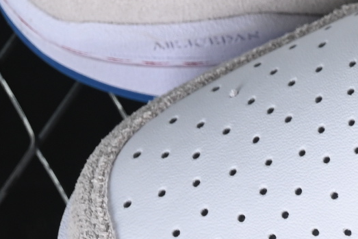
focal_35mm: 399
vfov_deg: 3.4
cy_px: -114
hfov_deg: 5.1
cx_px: 733
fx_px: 3969
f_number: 7.1
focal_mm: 50
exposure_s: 1/80
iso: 160
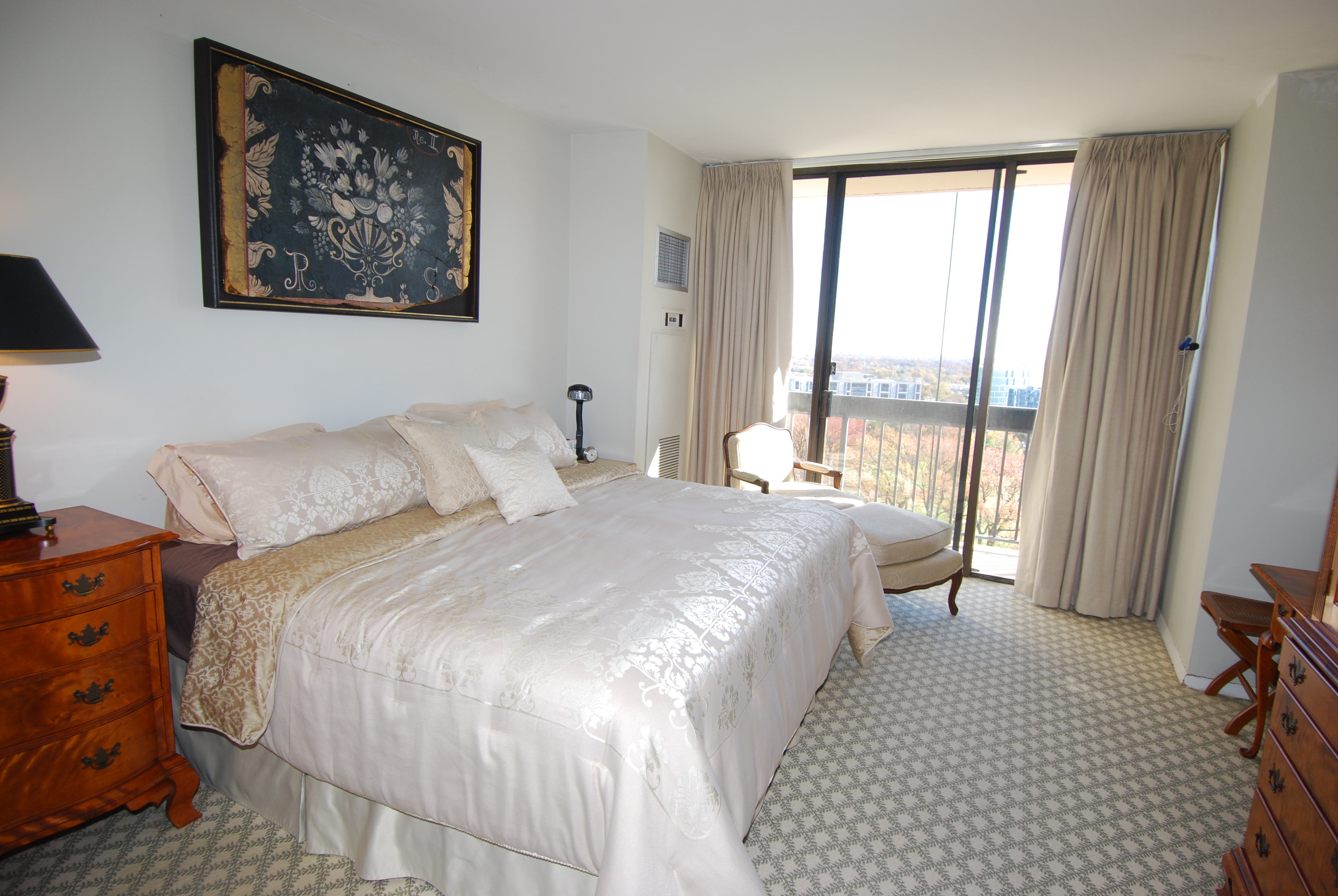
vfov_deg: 67.5
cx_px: 669
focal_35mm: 18
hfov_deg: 89.9
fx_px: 670
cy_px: 448
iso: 200
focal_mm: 12
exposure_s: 1/125
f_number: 5.6
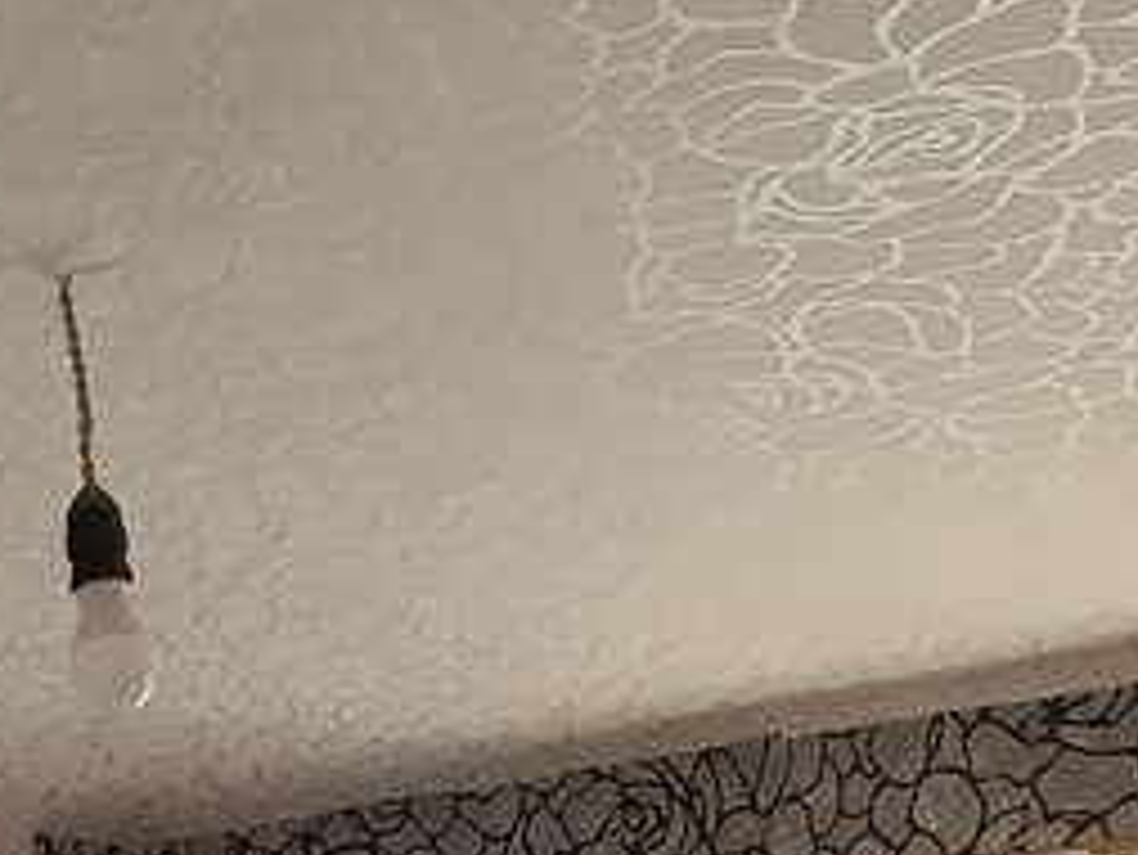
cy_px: 1690
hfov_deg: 24.2
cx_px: -4
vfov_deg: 15.5
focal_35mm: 77
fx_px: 2533
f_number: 2.2
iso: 64
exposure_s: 1/60
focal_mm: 1.8
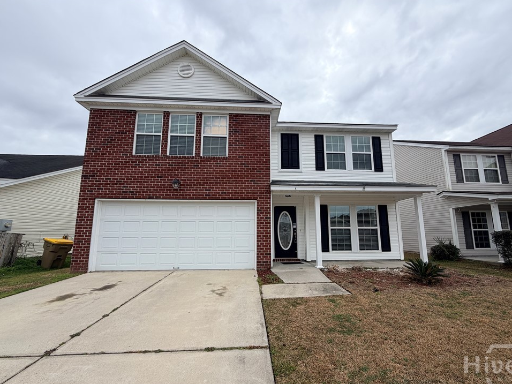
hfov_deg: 98.1
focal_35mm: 15
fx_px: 222
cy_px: 202
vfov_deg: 81.7
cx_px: 263
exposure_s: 1/770
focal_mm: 2.22
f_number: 2.2
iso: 32
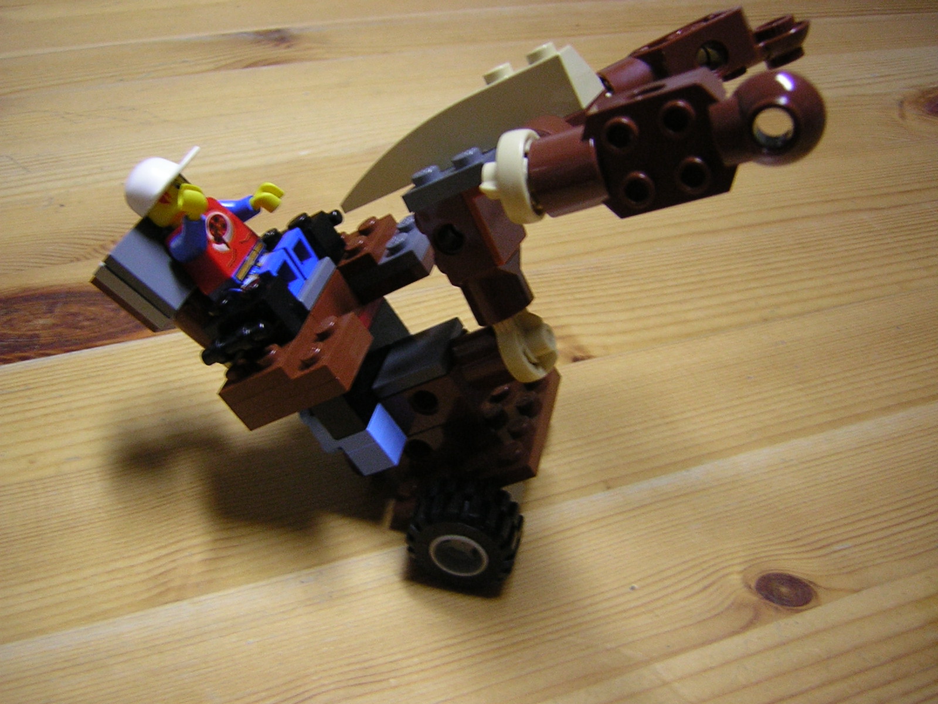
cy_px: 352
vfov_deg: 39.7
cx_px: 469
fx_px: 976
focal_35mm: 36
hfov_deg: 51.4
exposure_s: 1/6
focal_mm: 4.7
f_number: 2.6
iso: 73
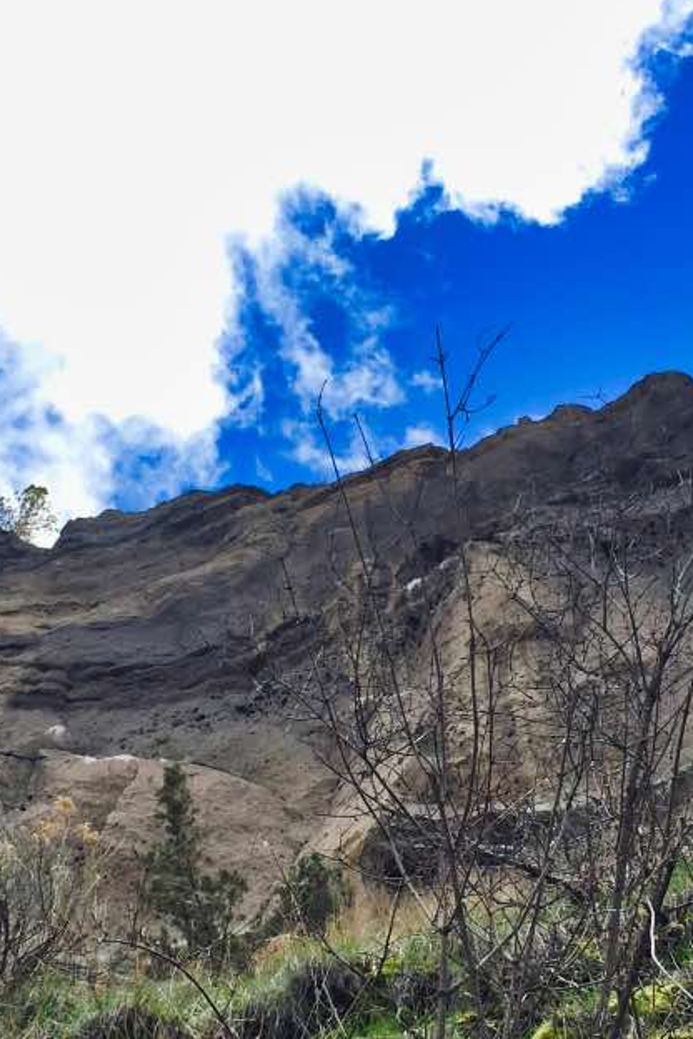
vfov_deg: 34.2
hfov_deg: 23.3
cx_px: 430
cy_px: 671
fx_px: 1675
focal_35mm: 58
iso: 32
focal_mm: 4.15
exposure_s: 1/1130
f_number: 2.2
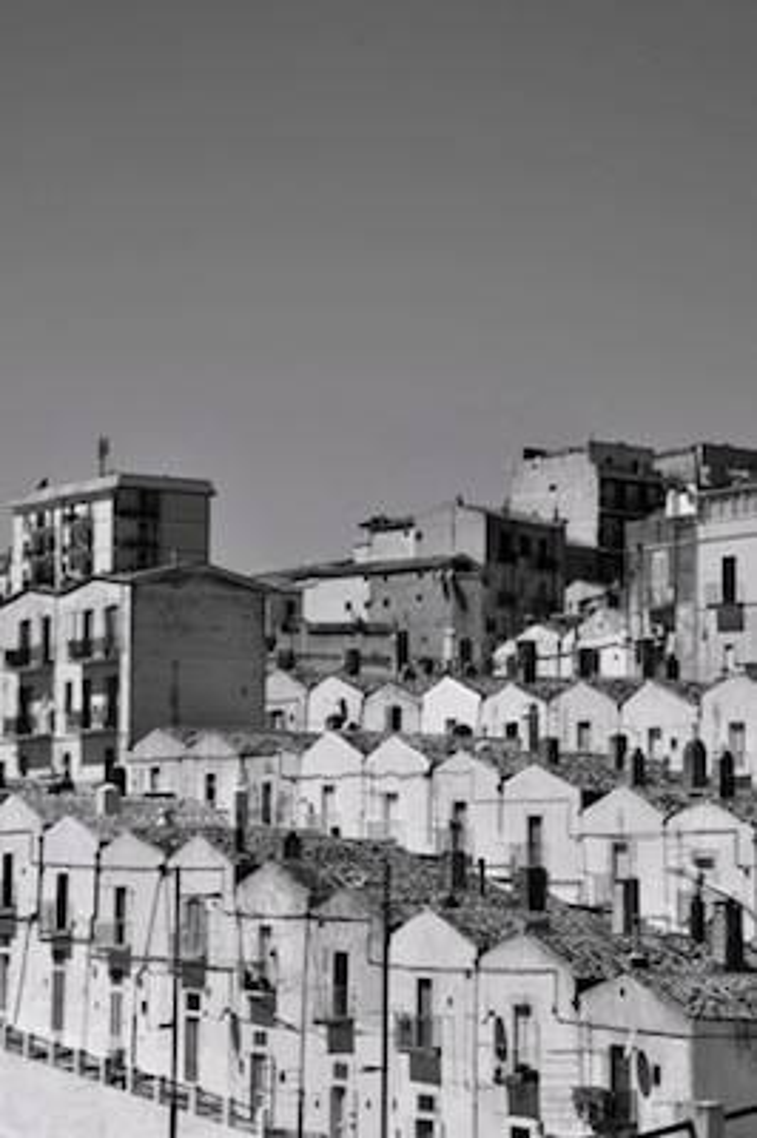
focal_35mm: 108
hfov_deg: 12.7
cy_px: 569
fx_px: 3412
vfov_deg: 18.9
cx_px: 378
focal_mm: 72
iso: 200
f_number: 18
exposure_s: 1/100
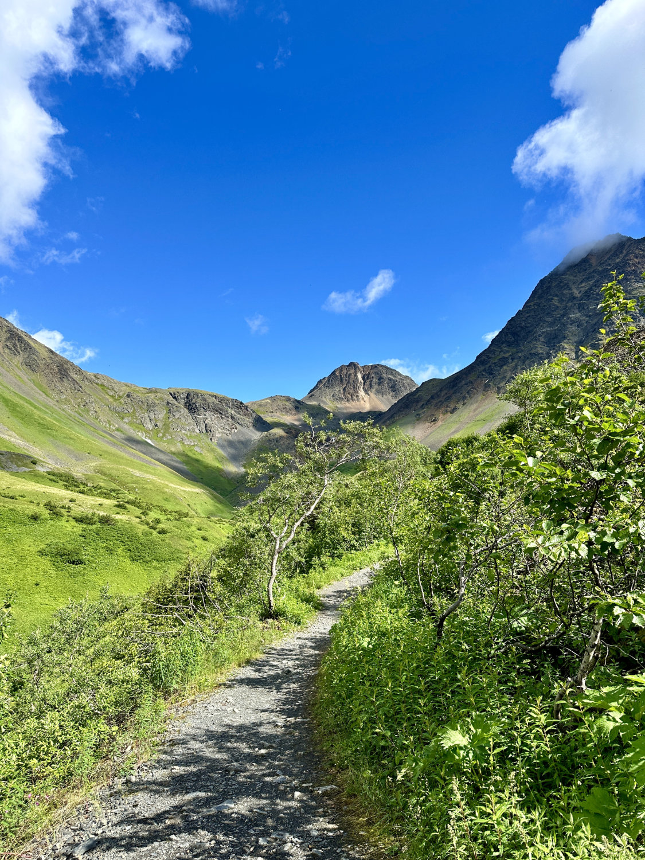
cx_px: 322
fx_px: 596
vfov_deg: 71.6
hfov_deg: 56.8
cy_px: 430
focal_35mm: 24
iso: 80
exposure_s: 1/2732
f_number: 1.8
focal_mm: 6.9
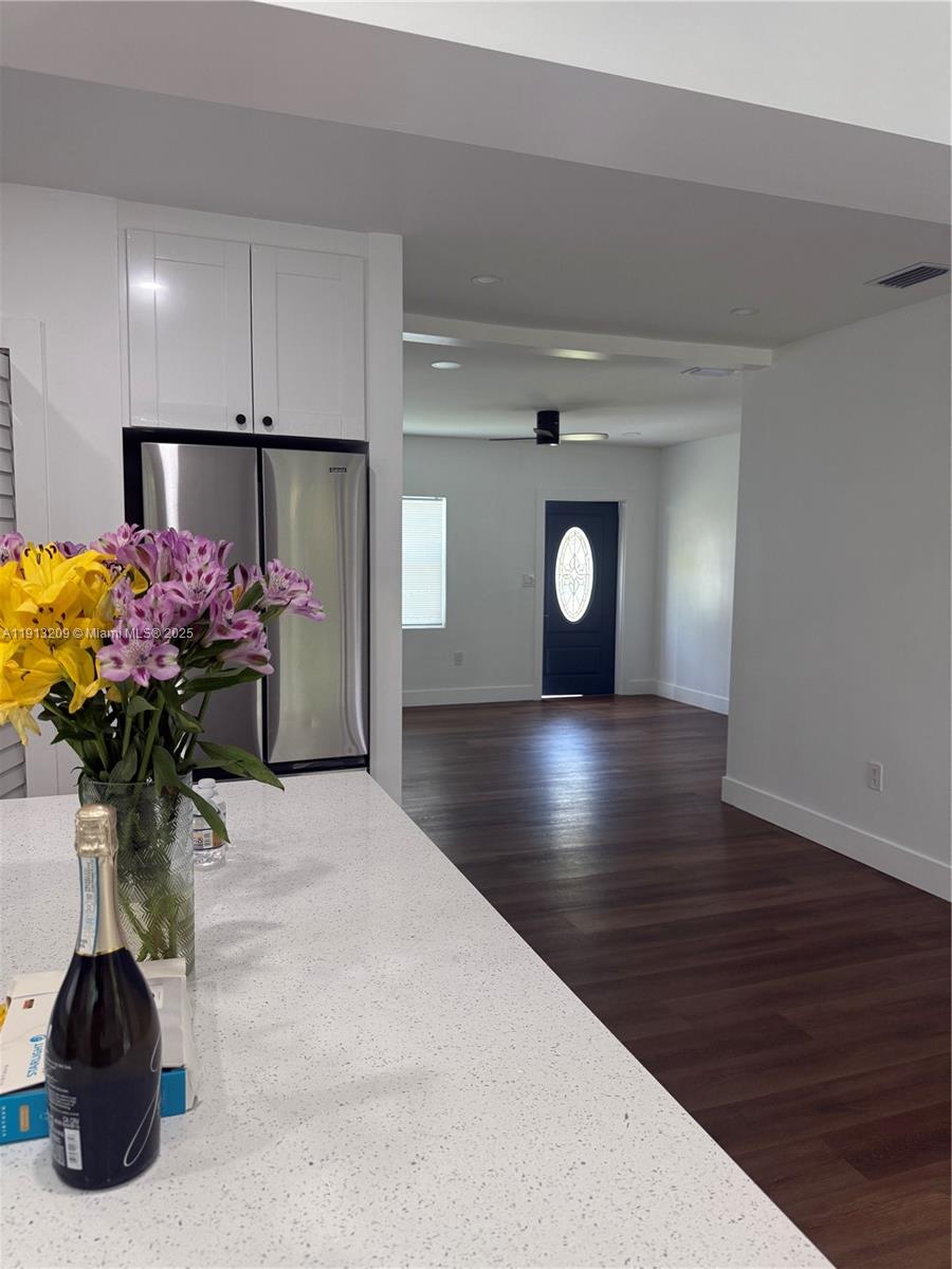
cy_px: 634
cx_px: 476
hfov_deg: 56.8
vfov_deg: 71.6
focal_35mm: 24
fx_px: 880
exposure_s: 1/164
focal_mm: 6.76
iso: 200
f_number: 1.78
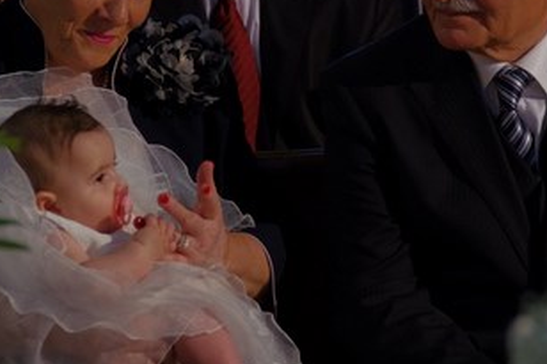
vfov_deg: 4.4
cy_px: 99
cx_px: 289
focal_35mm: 312
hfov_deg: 6.6
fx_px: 4738
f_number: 6.3
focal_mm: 128
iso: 1600
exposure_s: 1/60
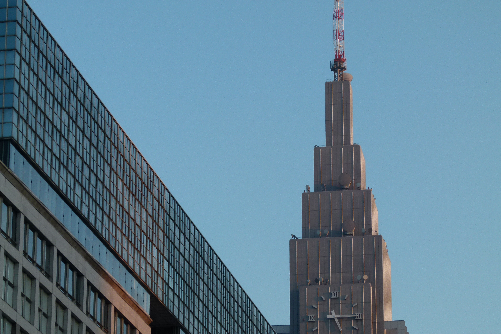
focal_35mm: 142
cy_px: 171
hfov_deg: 14.5
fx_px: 1976
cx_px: 258
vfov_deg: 9.7
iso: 100
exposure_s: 1/200
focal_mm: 23.7
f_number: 4
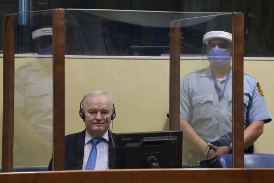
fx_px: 1522
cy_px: 92
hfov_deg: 10.3
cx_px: 137
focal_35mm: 200
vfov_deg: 6.9
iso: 2500
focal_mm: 200
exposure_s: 1/400
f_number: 4
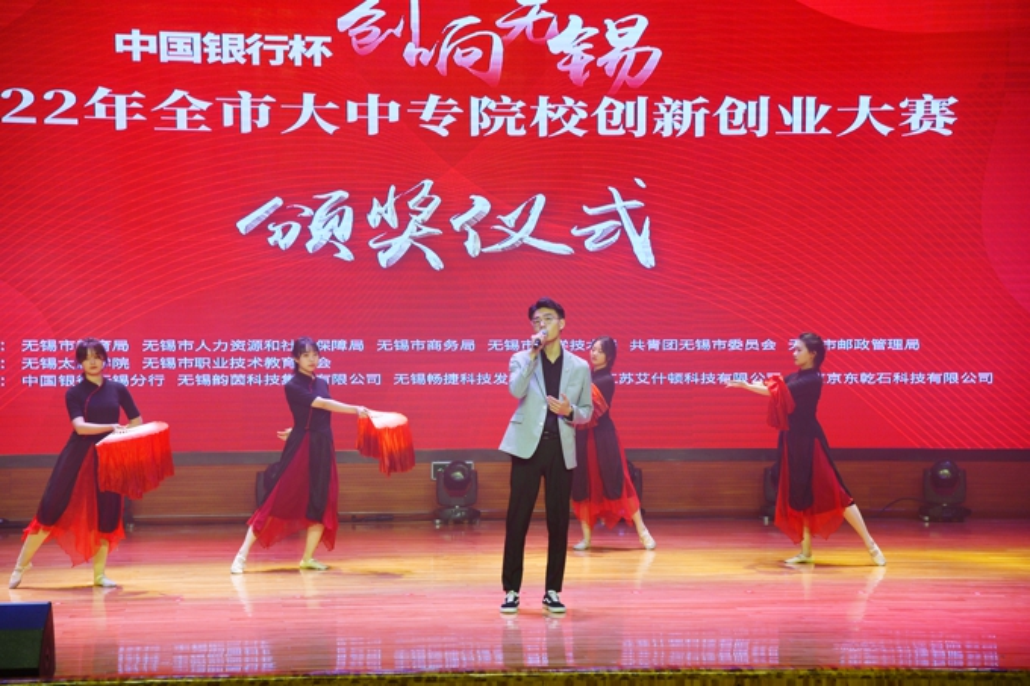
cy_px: 343
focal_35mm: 92
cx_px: 515
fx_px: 2631
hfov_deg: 22.1
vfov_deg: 14.9
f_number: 5
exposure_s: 1/100
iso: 800
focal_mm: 92
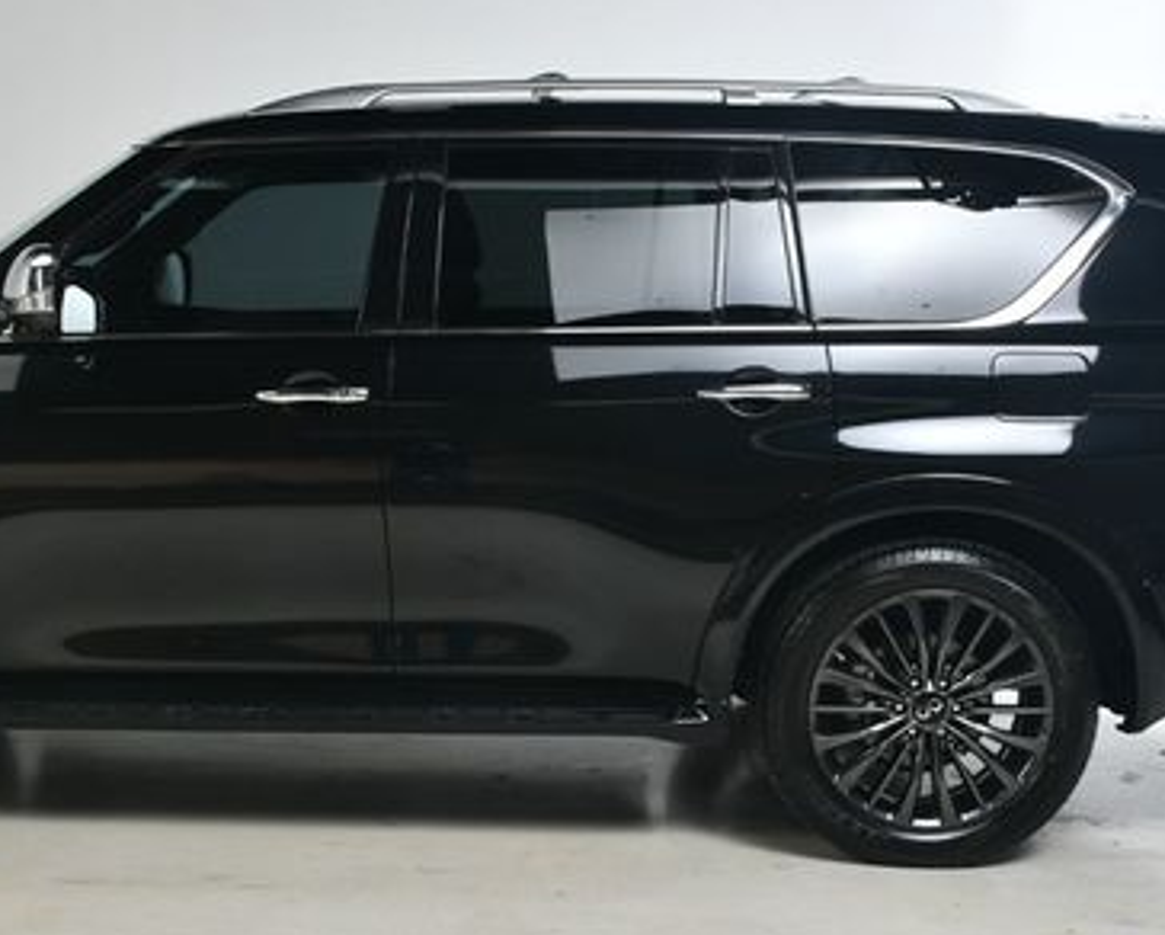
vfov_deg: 27.1
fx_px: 1933
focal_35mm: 56
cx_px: 371
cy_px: 560
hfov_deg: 33.2
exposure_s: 1/160
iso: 100
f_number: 11
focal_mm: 23
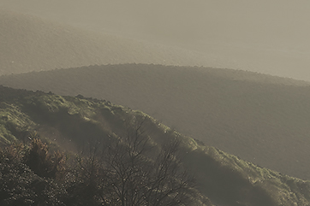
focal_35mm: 746
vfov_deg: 1.8
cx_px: -474
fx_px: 6421
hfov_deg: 2.7
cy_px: -178
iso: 100
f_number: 16
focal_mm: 135
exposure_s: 1/80
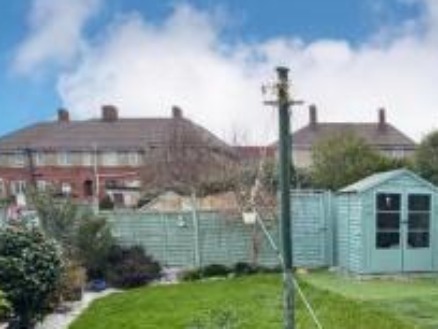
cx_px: 422
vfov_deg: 34.2
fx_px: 506
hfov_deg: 41.6
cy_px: 289
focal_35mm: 40
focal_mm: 2.22
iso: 50
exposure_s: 1/411
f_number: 2.2
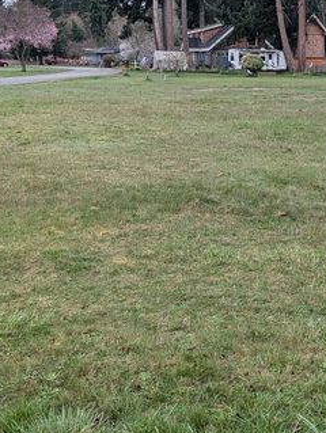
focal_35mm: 50
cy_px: 194
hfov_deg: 27.8
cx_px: 308
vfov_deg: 38.1
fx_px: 627
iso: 72
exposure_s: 1/114
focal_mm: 6.9
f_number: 1.68
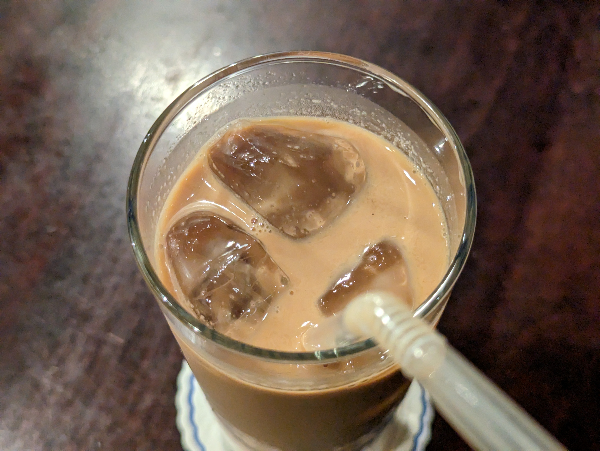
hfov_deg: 39.6
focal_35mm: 48
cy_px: 226
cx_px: 300
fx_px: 833
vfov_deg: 30.3
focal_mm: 6.81
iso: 986
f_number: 1.85
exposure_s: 1/60
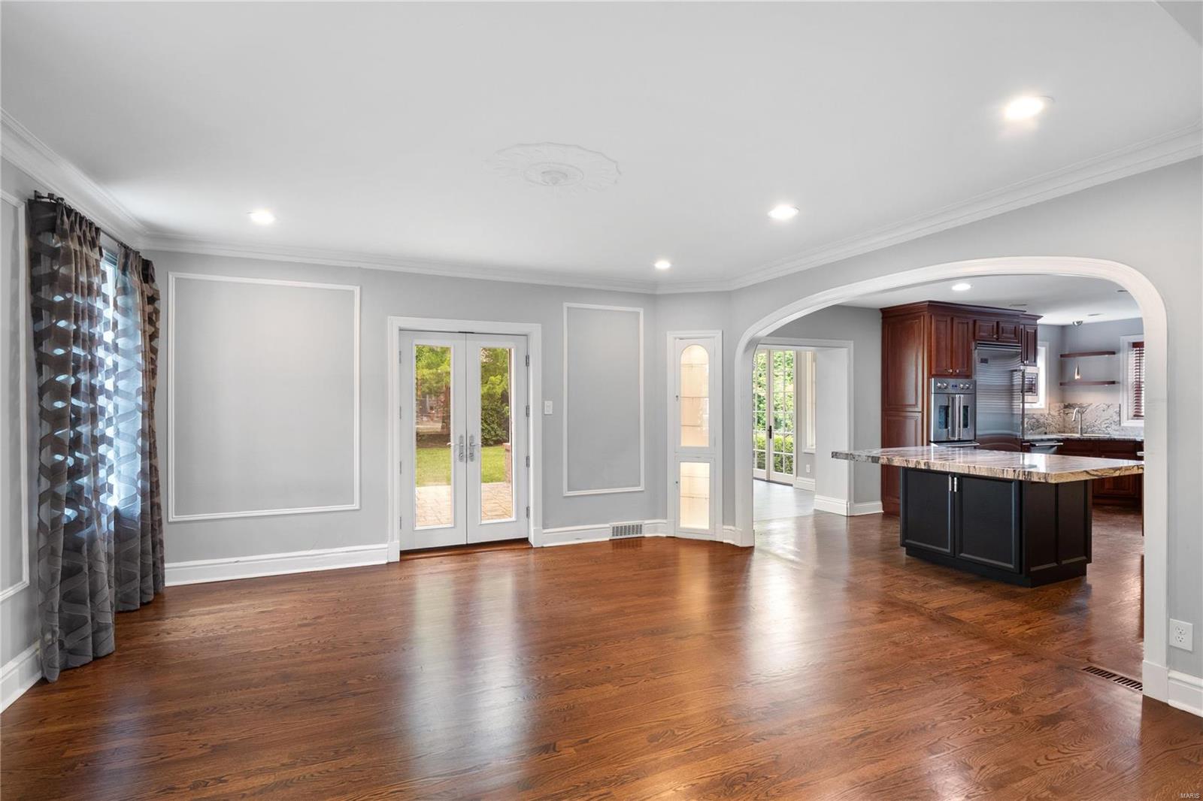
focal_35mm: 16
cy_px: 400
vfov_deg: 73.7
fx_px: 535
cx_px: 602
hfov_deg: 96.7
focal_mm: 8
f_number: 6.3
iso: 400
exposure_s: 1/3
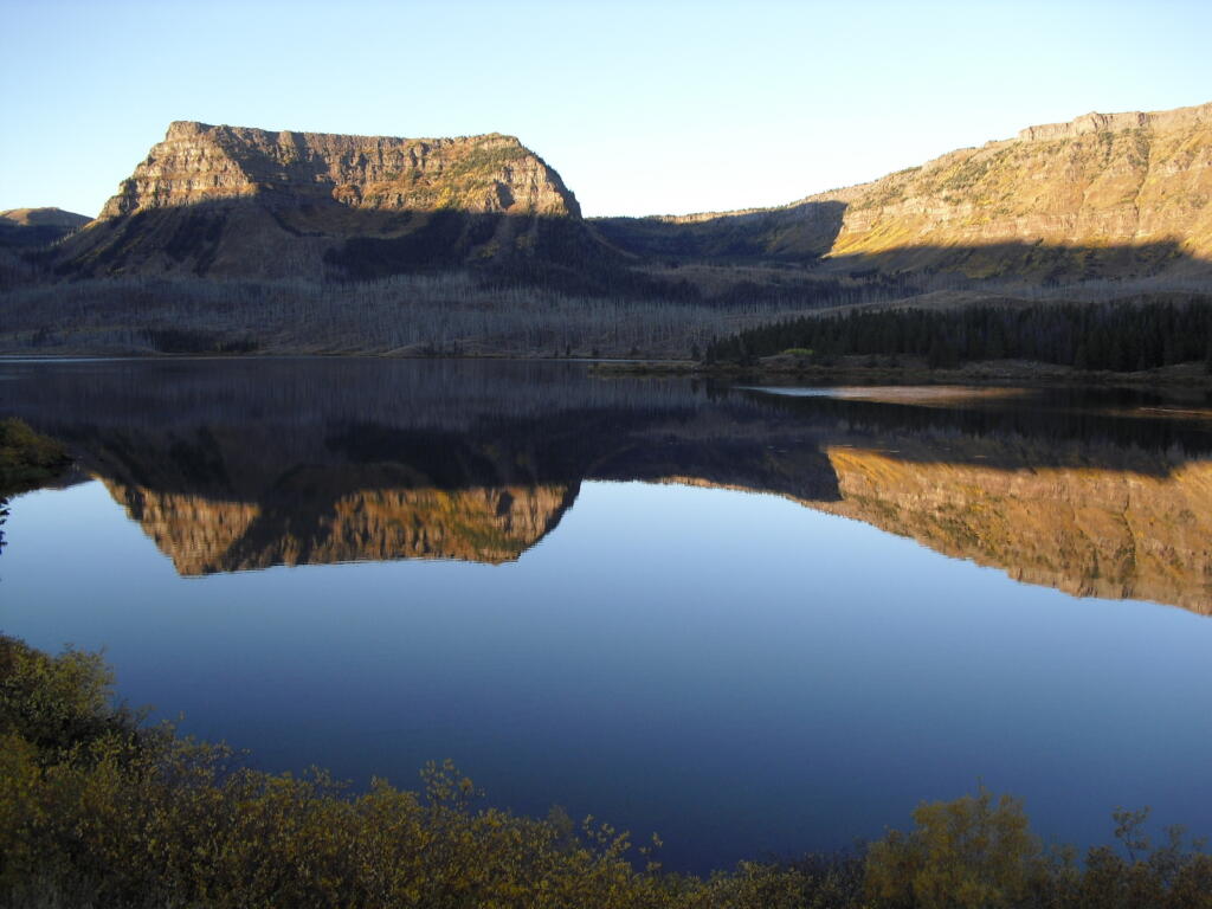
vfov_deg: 39.7
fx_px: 1260
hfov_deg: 51.4
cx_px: 606
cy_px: 454
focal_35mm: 36
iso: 100
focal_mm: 6.3
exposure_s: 1/200
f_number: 3.1
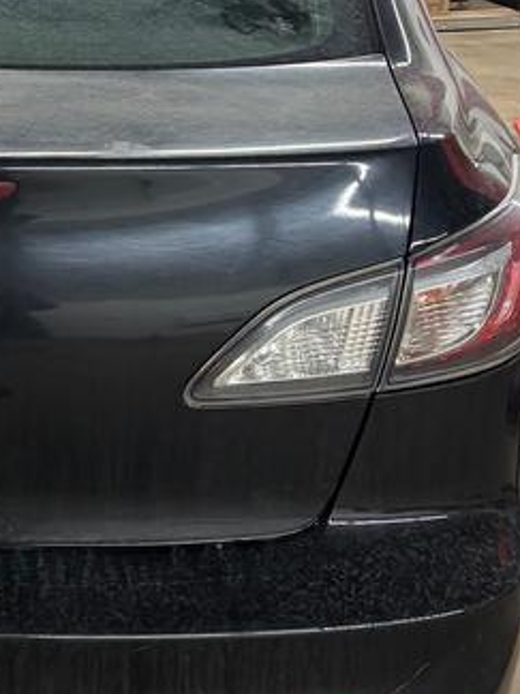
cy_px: 171
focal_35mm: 77
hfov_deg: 18.5
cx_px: -32
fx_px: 1542
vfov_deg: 25.0
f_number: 1.6
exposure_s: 1/60
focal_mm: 5.96
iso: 200
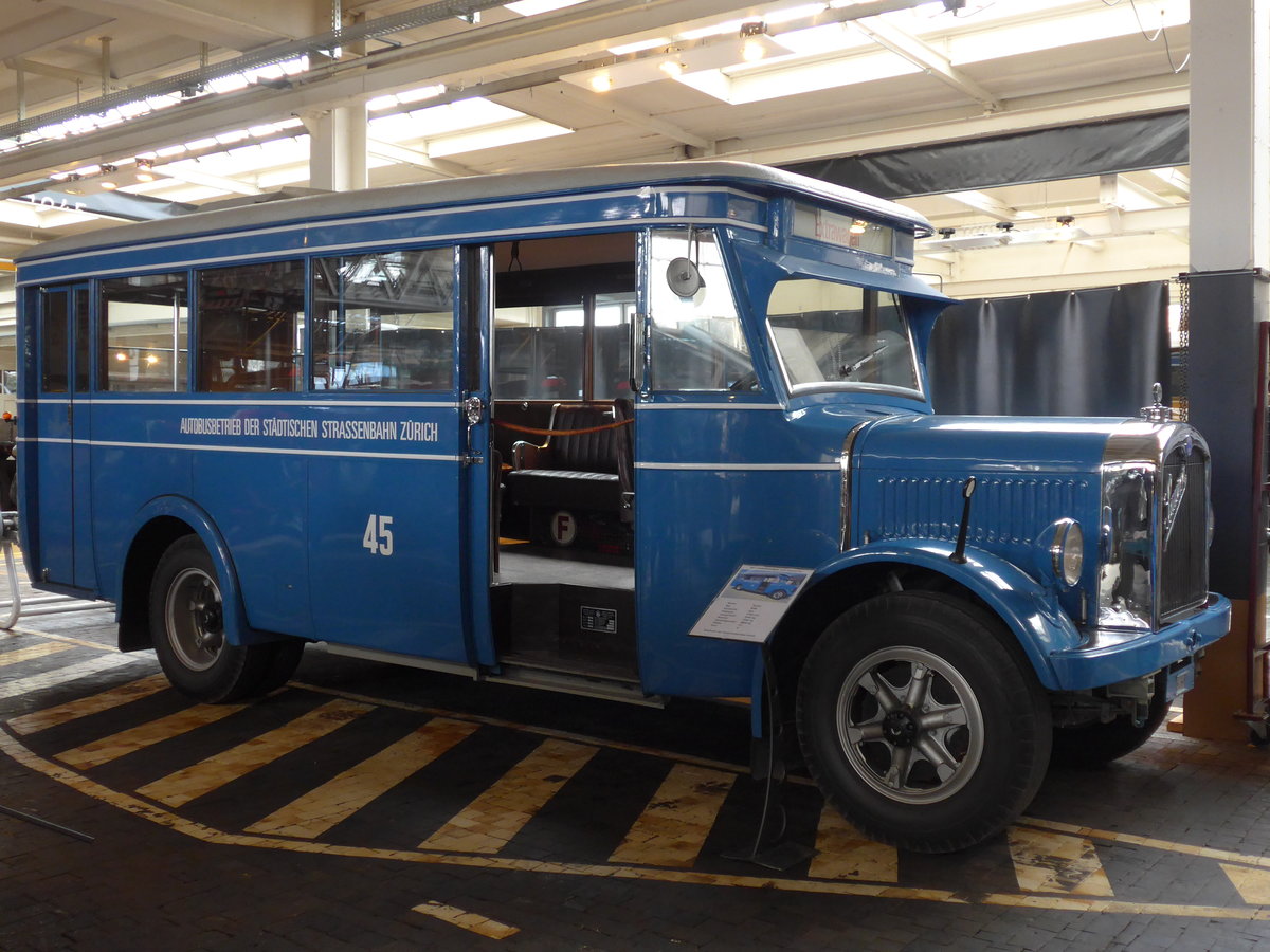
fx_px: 1321
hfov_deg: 51.4
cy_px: 476
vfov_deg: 39.7
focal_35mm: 36
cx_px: 635
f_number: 2.4
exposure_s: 1/60
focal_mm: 7.5
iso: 400
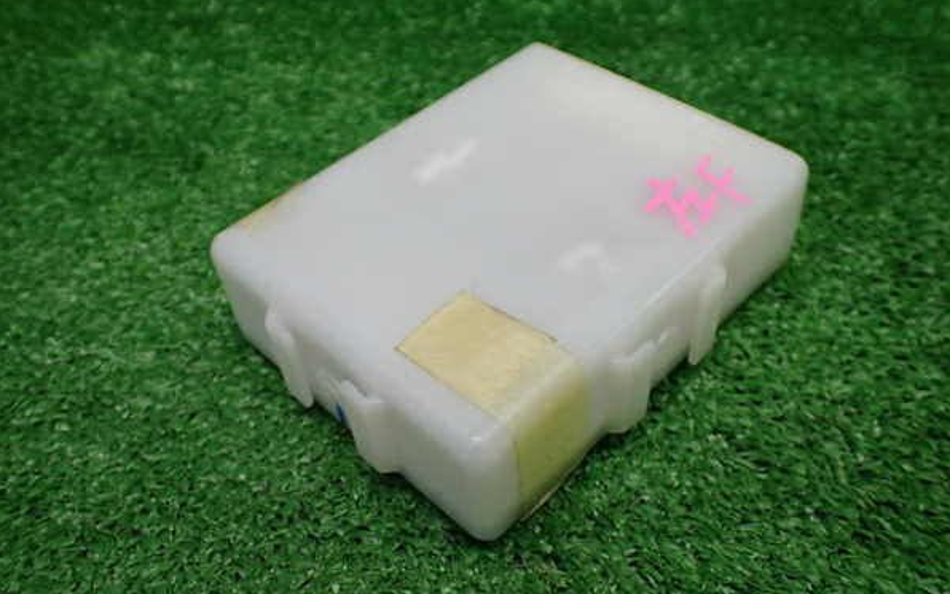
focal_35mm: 32
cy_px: 303
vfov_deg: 39.5
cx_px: 475
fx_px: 829
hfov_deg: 59.6
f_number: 2.3
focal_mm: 5.4
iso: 320
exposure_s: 1/125
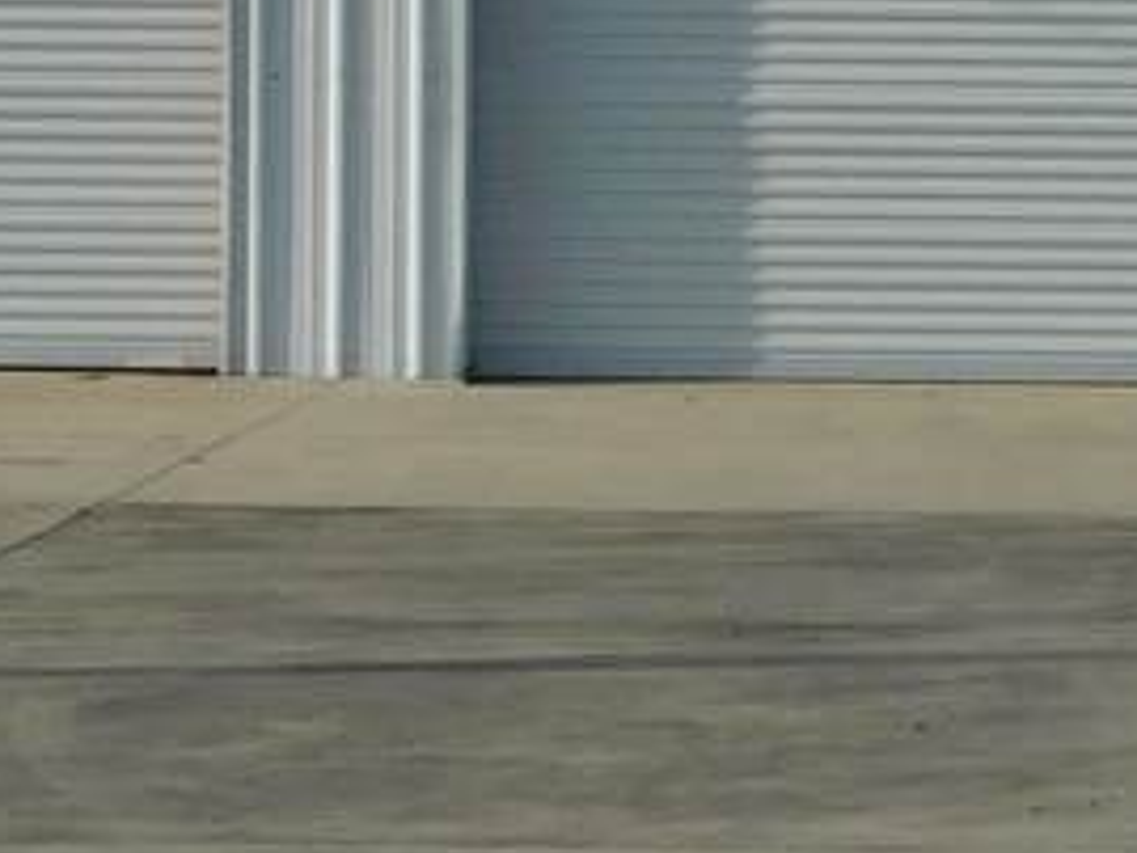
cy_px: -4
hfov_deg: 7.0
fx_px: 9234
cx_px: 1598
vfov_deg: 5.3
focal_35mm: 281
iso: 125
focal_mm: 10.4
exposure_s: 1/1000
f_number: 4
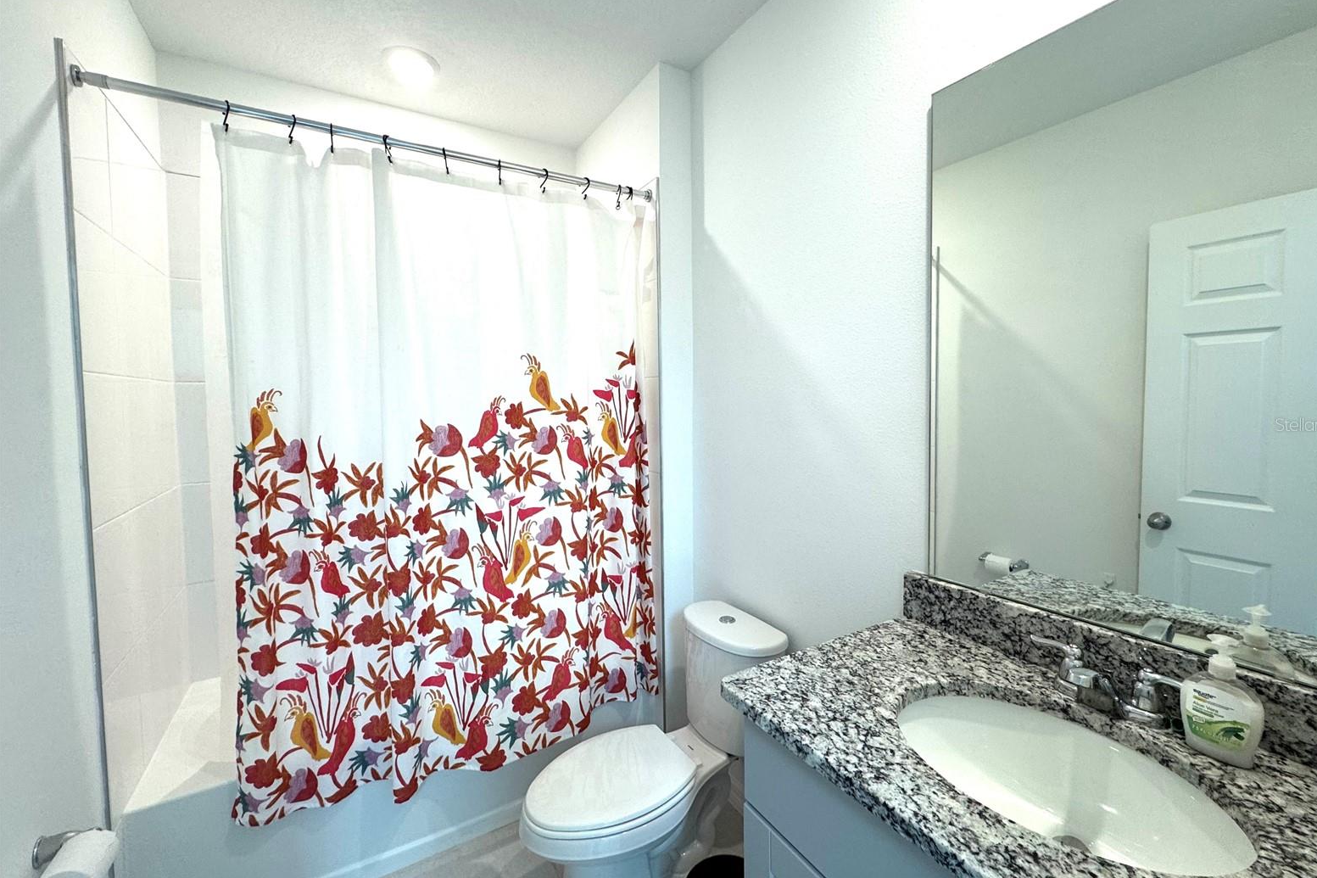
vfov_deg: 77.3
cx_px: 677
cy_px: 424
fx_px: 549
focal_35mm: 15
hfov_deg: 100.4
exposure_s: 1/120
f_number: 2.2
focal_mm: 2.22
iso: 125
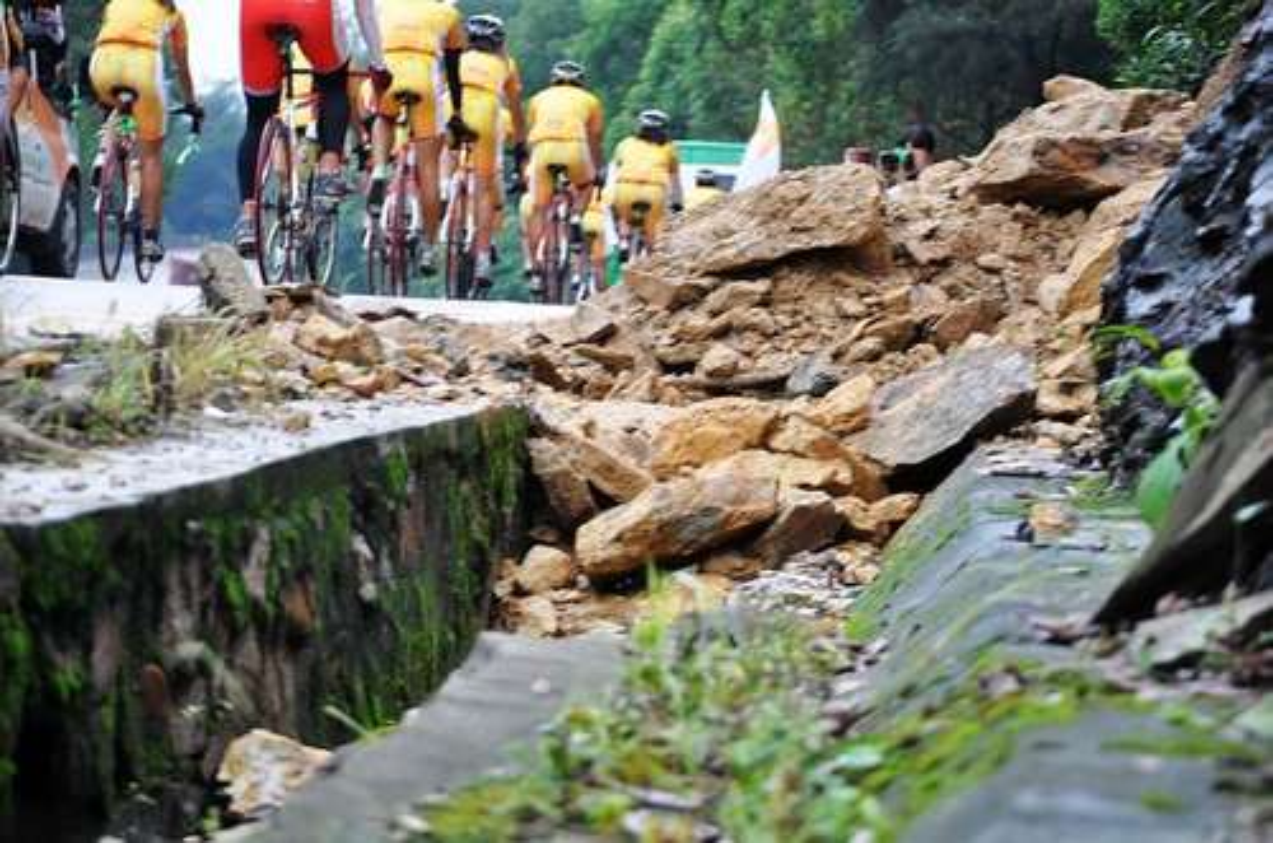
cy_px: 422
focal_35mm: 158
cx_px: 636
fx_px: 5557
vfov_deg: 8.7
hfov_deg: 13.1
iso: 200
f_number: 5.6
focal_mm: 105
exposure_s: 1/125
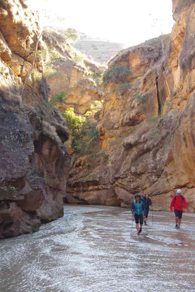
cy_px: 146
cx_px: 98
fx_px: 473
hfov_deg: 23.3
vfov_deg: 34.4
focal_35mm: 58
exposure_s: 1/60
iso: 1600
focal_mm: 38.8
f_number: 7.1
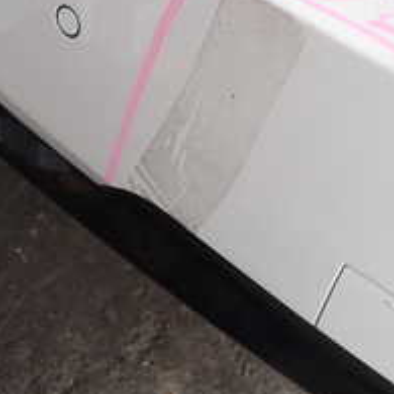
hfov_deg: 25.3
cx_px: 242
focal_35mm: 68
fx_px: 876
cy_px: 6
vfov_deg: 24.3
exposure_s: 1/250
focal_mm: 4.5
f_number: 2
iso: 100
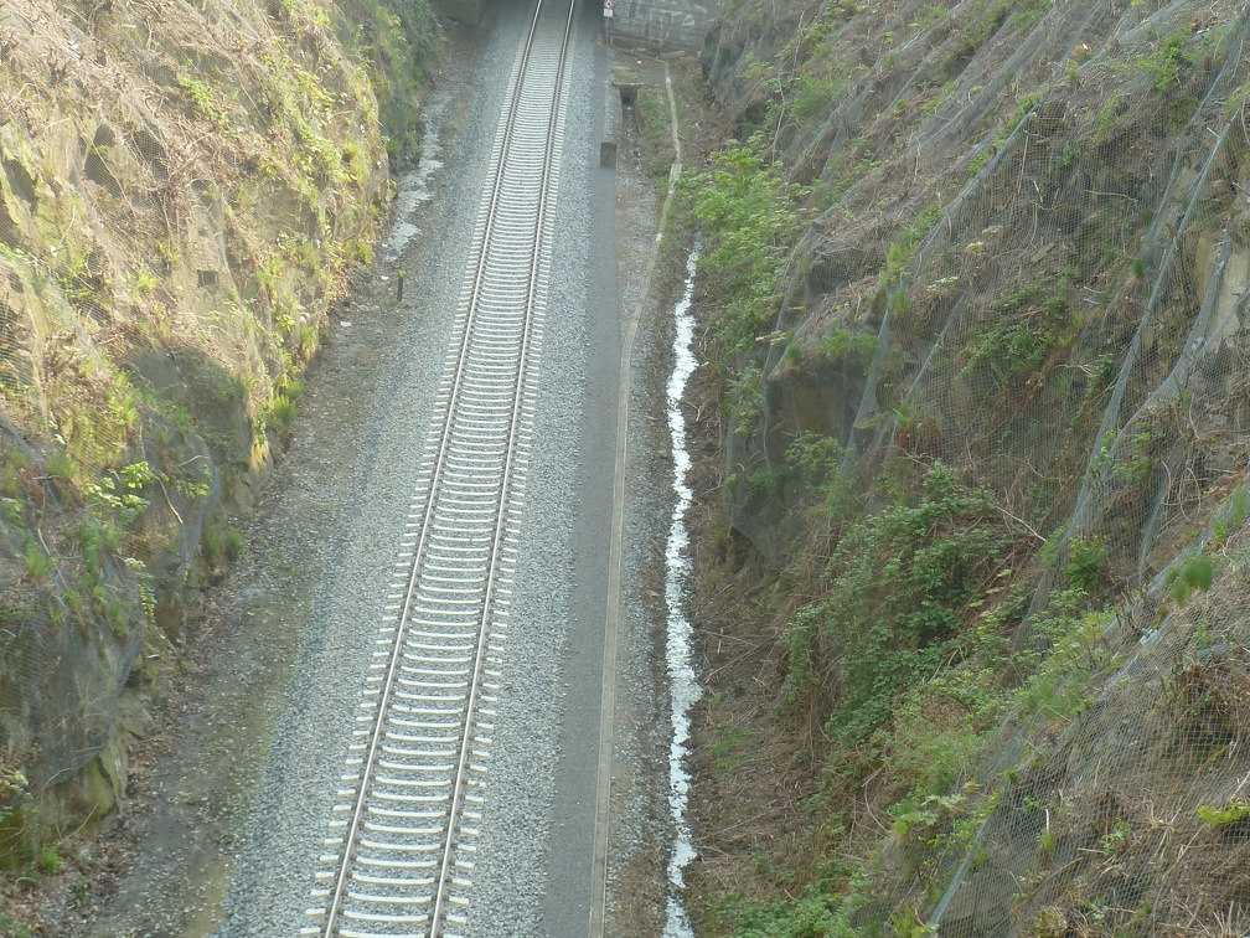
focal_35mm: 59
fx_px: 2131
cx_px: 625
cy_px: 469
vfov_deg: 24.8
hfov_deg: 32.7
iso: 80
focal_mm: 9.7
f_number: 3.9
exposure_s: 1/100
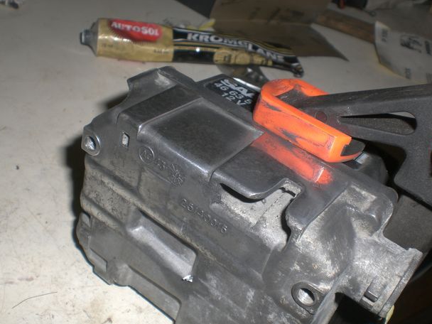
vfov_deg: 36.0
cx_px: 210
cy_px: 170
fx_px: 499
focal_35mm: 40
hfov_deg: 46.8
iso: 50
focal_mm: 6.3
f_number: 4.4
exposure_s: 1/60
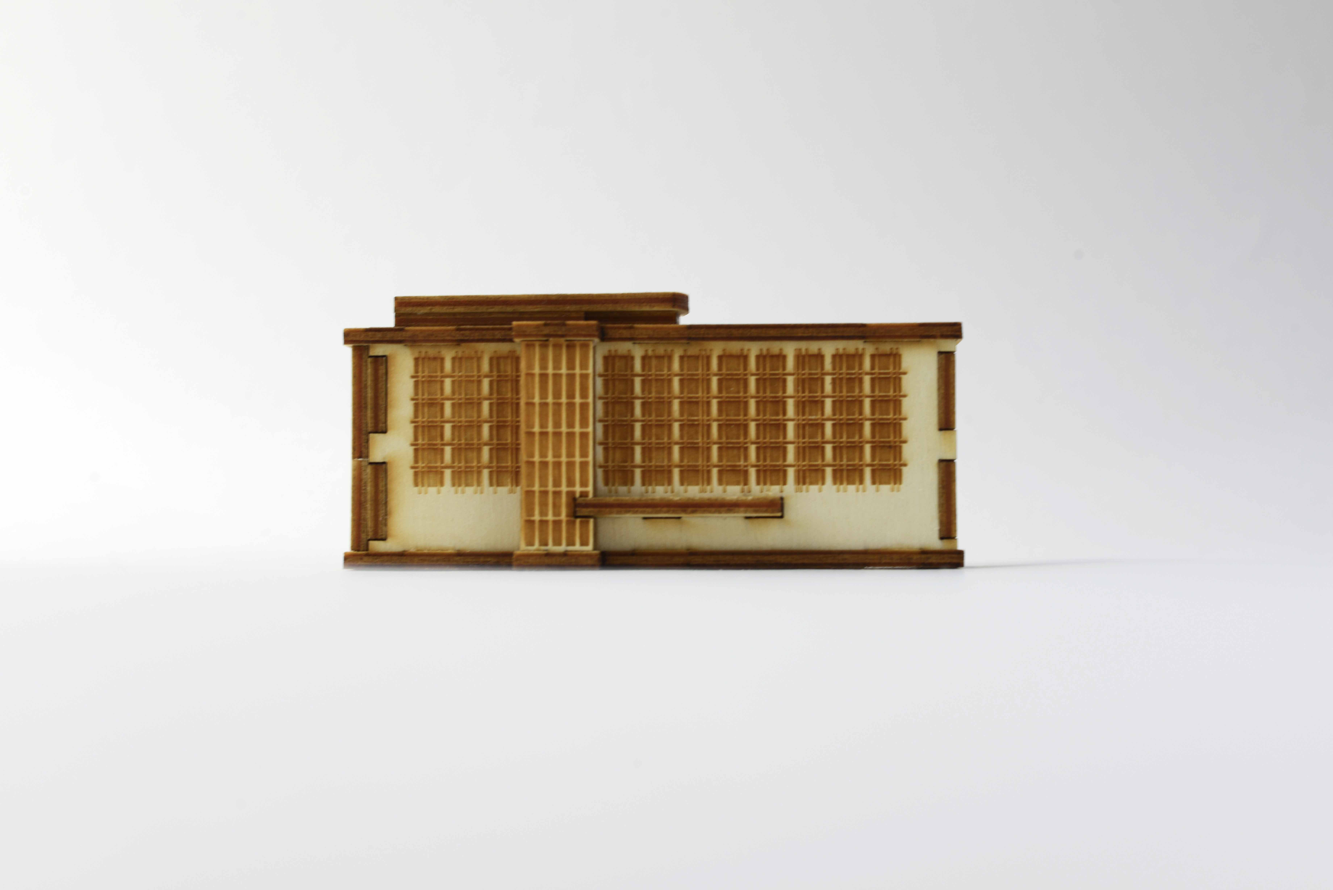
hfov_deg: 39.6
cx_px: 666
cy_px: 445
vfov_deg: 27.0
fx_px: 1852
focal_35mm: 50
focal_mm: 50
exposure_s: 1/60
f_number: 8
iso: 250
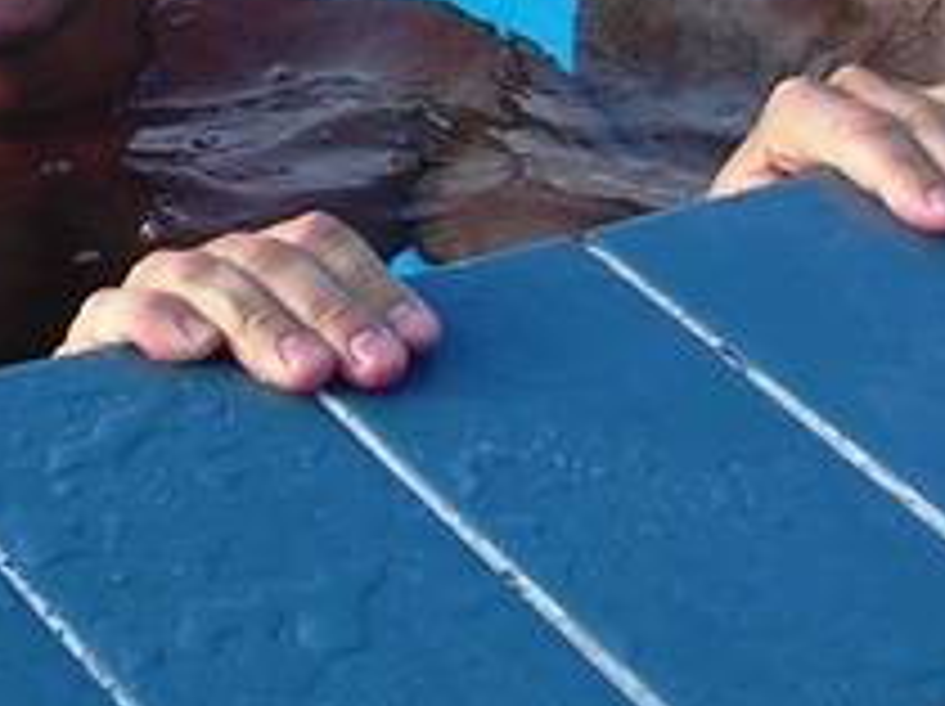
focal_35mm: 145
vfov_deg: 10.0
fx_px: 3954
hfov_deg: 13.5
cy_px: -234
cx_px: 27
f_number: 2.8
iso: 100
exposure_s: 1/212
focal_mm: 5.8
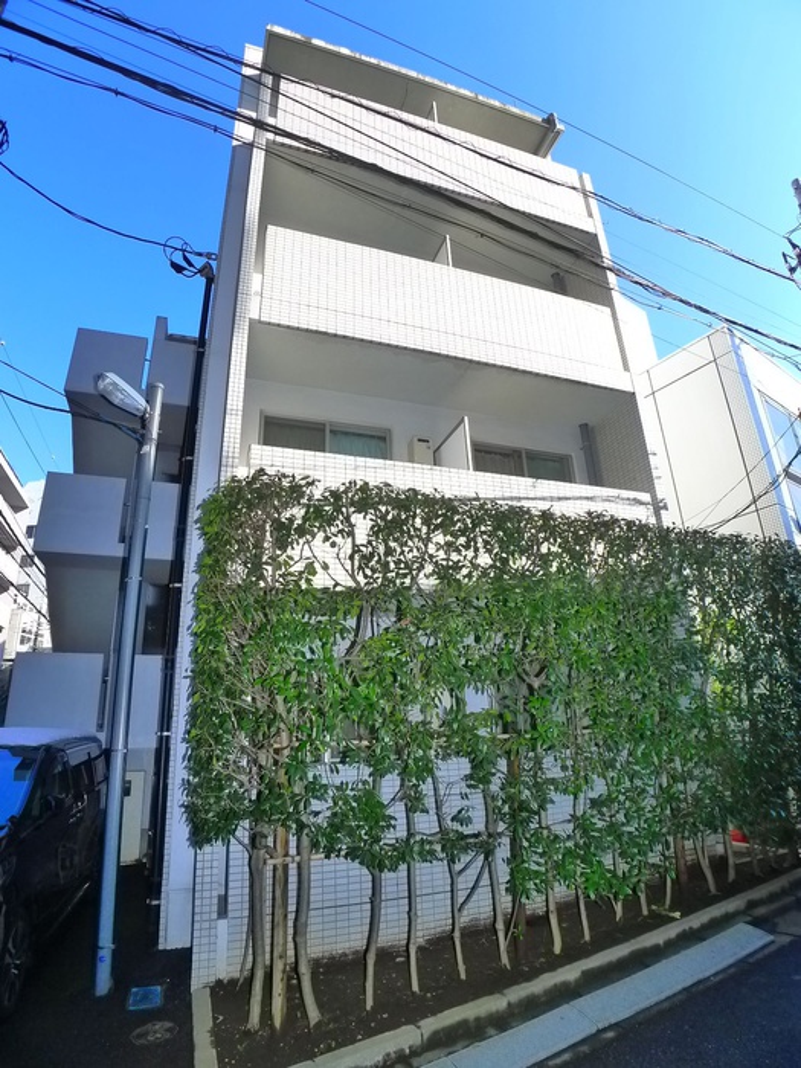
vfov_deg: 71.6
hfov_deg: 56.8
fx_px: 740
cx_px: 400
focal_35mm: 24
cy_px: 534
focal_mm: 5.1
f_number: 3.5
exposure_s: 1/400
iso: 400
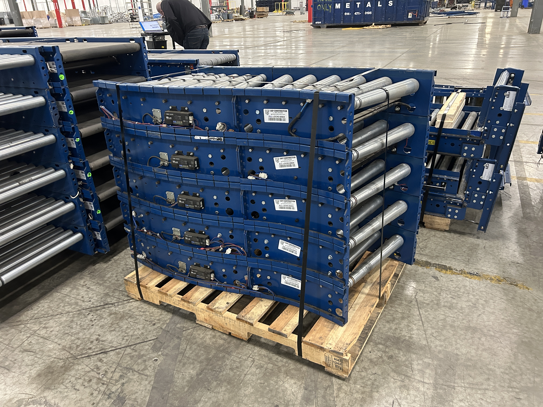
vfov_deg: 53.1
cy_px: 204
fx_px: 408
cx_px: 272
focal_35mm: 26
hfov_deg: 67.3
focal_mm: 5.7
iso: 500
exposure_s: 1/60
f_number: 1.5
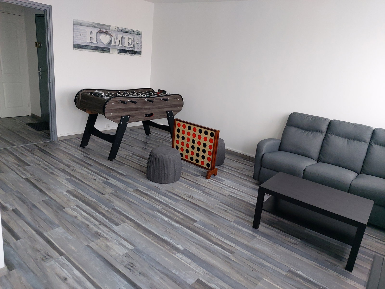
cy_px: 144
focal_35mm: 25
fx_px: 278
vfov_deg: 54.9
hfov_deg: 69.4
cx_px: 192
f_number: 2
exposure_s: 1/50
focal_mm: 4.58
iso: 160
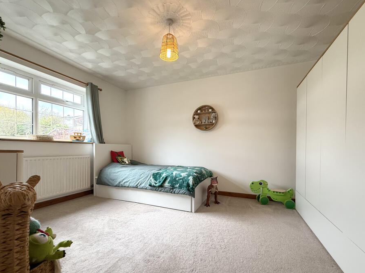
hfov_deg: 94.5
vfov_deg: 77.8
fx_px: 169
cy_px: 153
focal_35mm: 16
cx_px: 180
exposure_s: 1/100
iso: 160
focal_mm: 2.22
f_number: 2.2
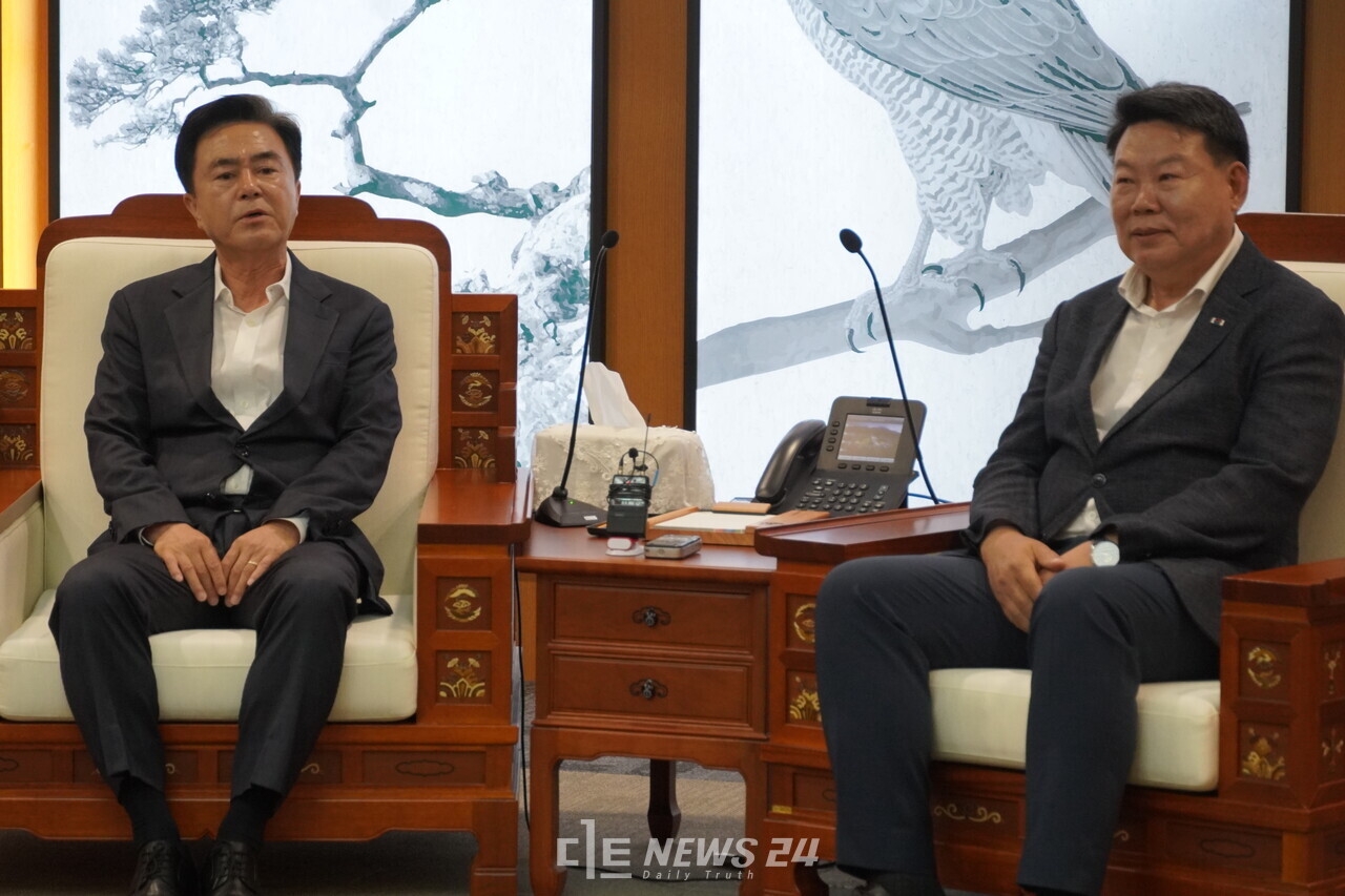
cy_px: 448
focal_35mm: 116
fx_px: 4314
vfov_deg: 11.9
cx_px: 672
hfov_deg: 17.7
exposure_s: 1/160
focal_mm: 77
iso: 2000
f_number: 5.6
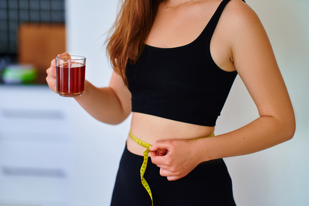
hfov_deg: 15.2
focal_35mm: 135
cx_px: 154
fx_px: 1159
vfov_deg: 10.2
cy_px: 103
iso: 100
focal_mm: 135
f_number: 1.8
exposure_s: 1/250
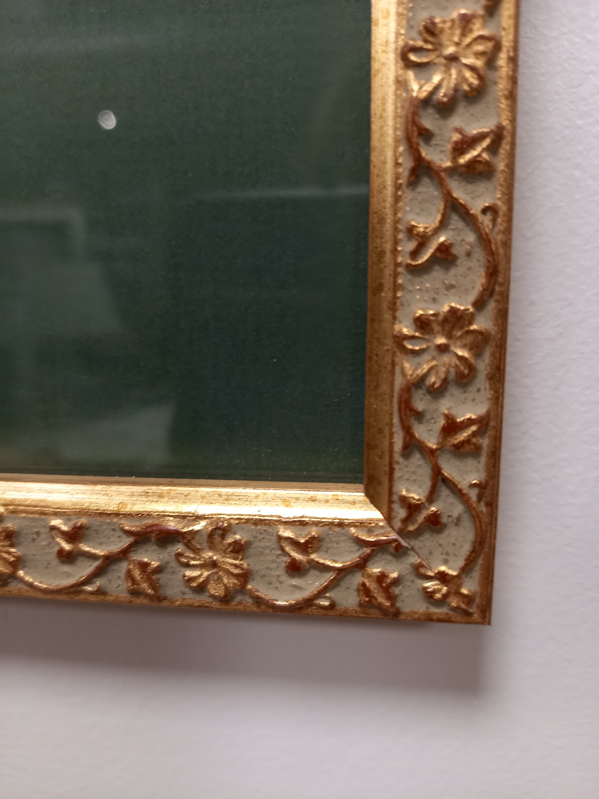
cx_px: 300
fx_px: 577
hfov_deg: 54.9
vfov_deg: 69.4
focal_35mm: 25
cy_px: 400
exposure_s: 1/33.3
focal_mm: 4.6
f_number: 2
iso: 320
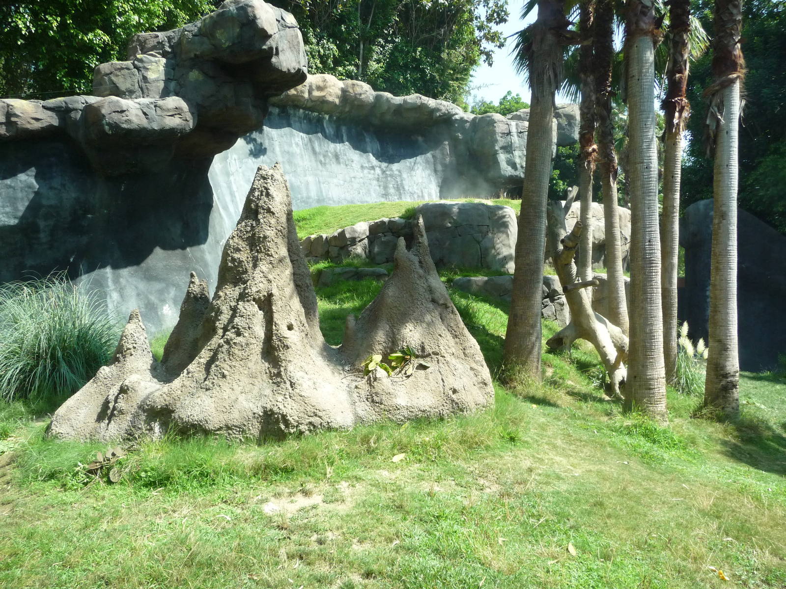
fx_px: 636
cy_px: 294
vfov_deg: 49.7
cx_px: 393
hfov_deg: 63.4
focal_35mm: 28
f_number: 3.3
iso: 250
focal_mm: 4.7
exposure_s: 1/500
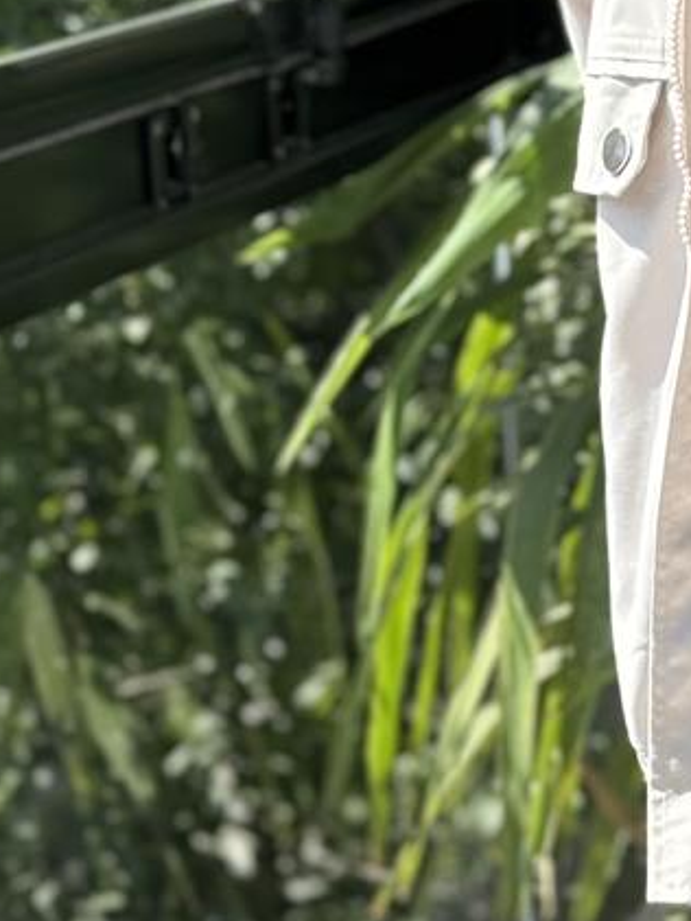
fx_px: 4044
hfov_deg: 9.5
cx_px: 988
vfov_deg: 12.8
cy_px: 8
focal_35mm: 152
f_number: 1.78
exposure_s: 1/366
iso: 64
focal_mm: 6.76
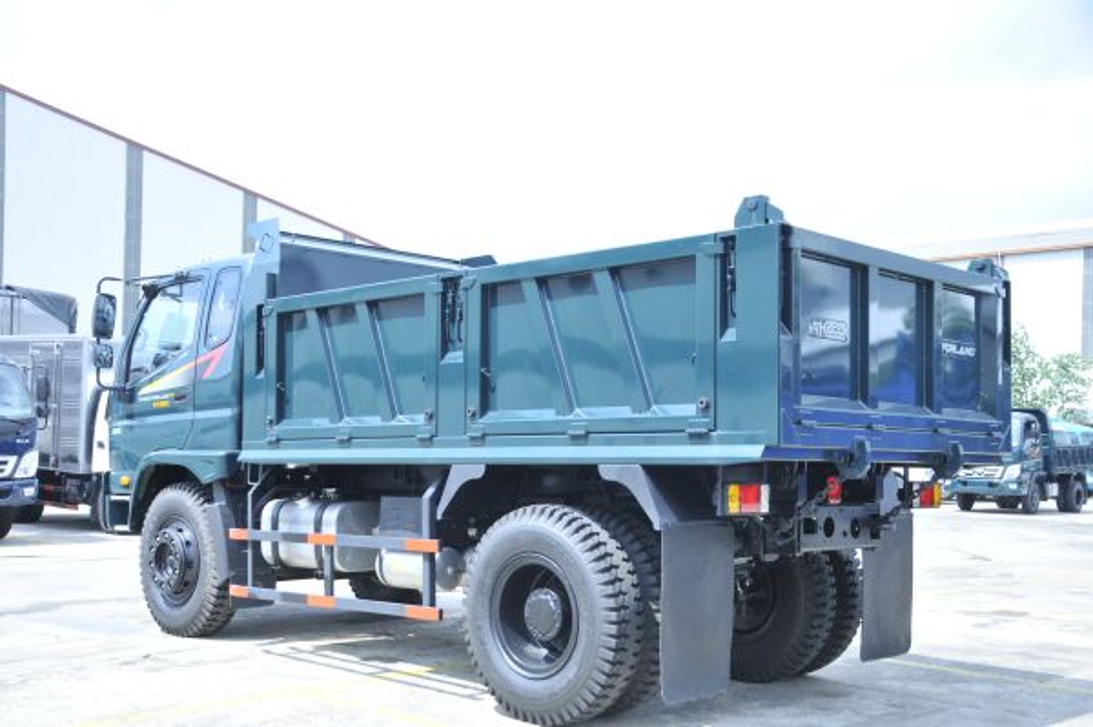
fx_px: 1274
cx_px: 546
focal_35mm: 42
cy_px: 364
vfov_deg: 31.8
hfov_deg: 46.4
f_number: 6.3
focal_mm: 28
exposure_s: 1/250
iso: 250
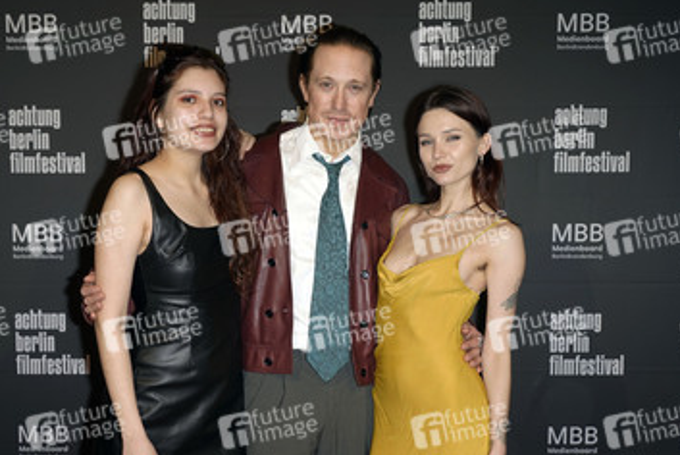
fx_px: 964
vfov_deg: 26.5
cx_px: 294
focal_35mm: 51
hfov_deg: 38.8
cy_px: 281
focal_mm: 40
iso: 320
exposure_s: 1/200
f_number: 5.6
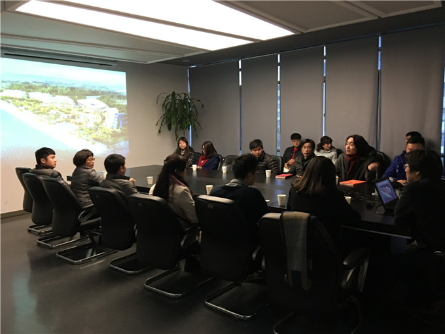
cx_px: 222
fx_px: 373
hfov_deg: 61.7
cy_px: 167
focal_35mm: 29
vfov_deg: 48.2
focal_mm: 4.15
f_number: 2.2
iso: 125
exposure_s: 1/8
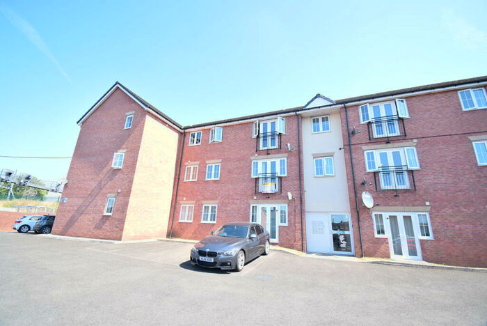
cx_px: 244
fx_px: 203
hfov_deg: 100.3
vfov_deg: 77.4
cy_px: 163
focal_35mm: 15
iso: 100
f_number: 5
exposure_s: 1/100
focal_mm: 10
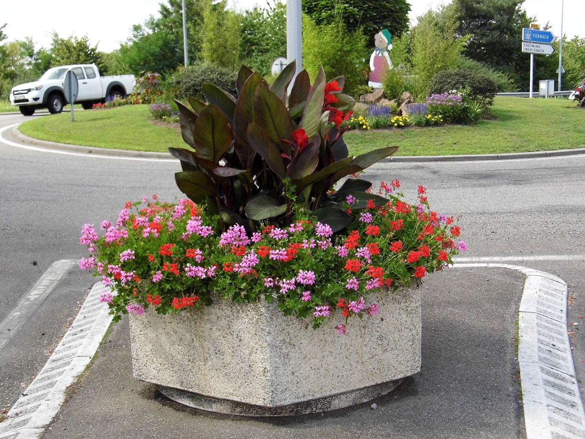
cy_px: 242
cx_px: 265
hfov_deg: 38.2
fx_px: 845
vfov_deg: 29.1
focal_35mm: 50
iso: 100
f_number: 3.5
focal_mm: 7.7
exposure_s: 1/320
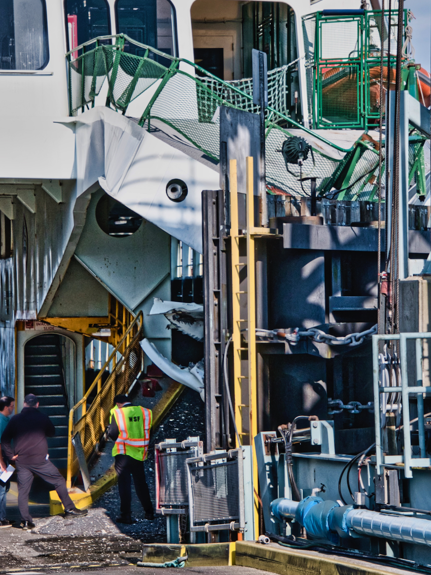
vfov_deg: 10.5
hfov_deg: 7.9
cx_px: 215
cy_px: 270
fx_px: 3139
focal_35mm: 189
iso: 640
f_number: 11
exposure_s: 1/1000
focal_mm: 116
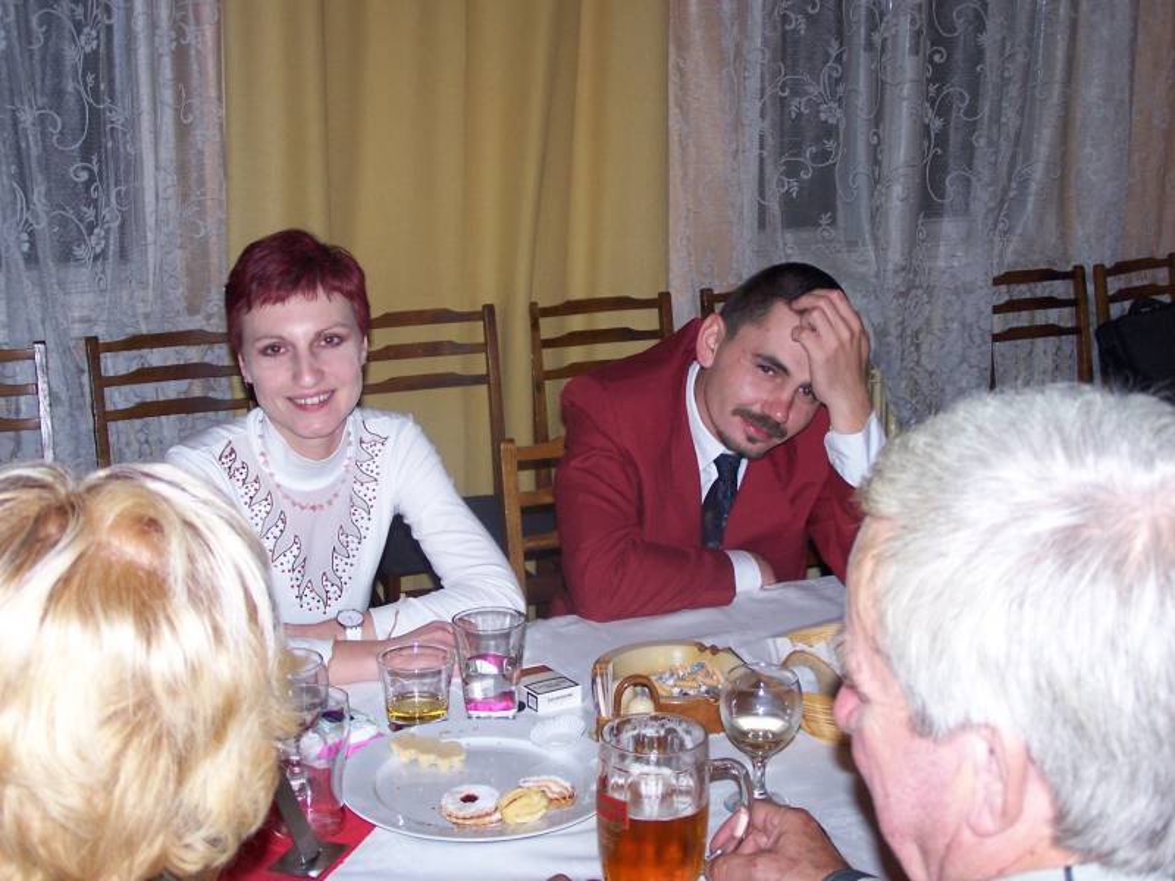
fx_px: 1901
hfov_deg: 34.3
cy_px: 440
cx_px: 588
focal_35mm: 56
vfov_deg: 26.1
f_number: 3.1
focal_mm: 9.3
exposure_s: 1/60
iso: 140
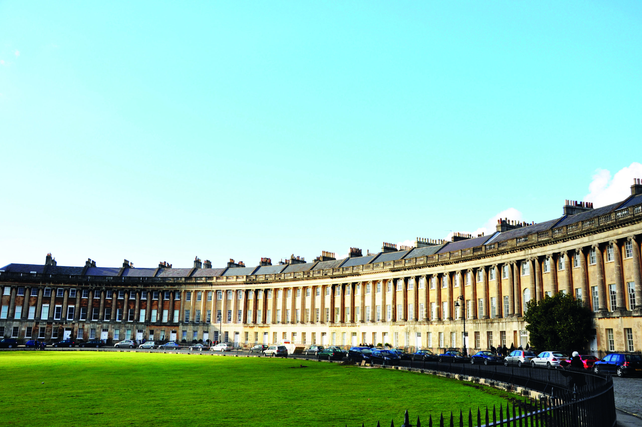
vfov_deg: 36.8
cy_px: 214
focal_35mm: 36
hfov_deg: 53.2
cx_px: 321
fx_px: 641
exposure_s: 1/250
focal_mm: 24
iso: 200
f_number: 8
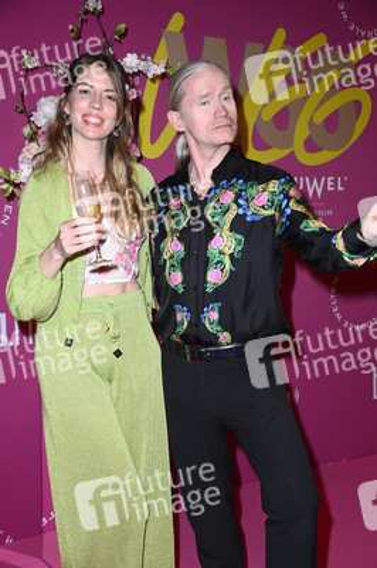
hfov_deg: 25.9
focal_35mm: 52
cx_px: 188
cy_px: 284
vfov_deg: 38.2
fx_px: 818
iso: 640
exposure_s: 1/250
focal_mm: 52
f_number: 5.6
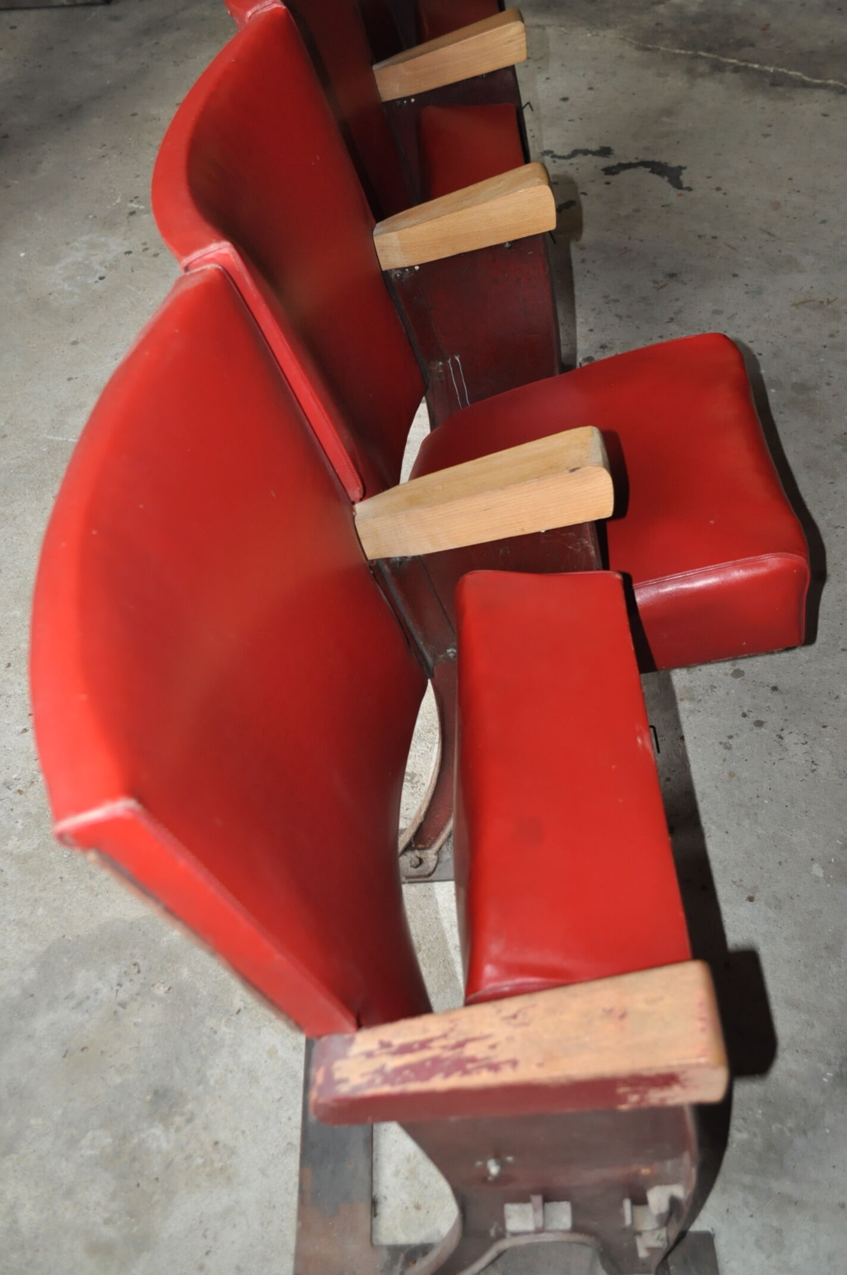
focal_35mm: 33
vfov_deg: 57.3
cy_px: 638
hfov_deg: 39.9
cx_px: 424
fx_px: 1168
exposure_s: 1/60
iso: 800
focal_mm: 22
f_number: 3.8
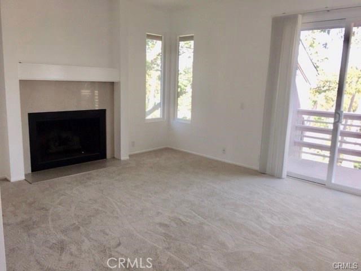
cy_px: 136
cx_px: 180
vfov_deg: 48.2
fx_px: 302
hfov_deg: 61.7
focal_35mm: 29
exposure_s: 1/120
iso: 40
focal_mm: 4.15
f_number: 2.2
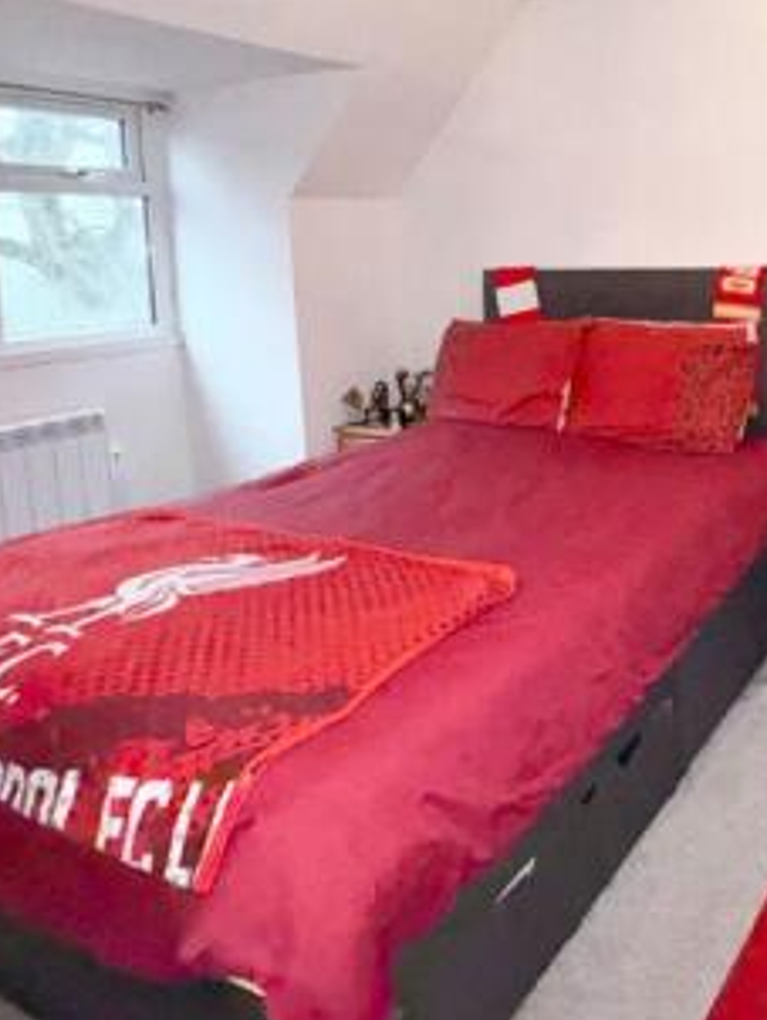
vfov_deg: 62.7
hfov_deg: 44.9
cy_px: 299
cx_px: 738
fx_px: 797
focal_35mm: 27
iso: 640
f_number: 2.2
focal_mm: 2.22
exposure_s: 1/50
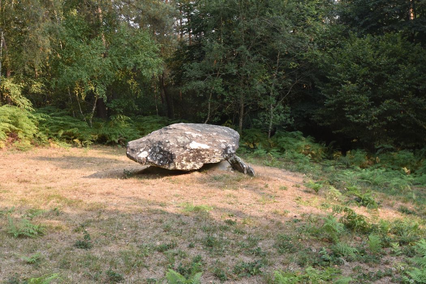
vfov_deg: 36.9
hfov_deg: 53.1
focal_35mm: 36
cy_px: 142
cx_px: 213
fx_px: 426
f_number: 7.1
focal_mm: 24
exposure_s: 1/200
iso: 400
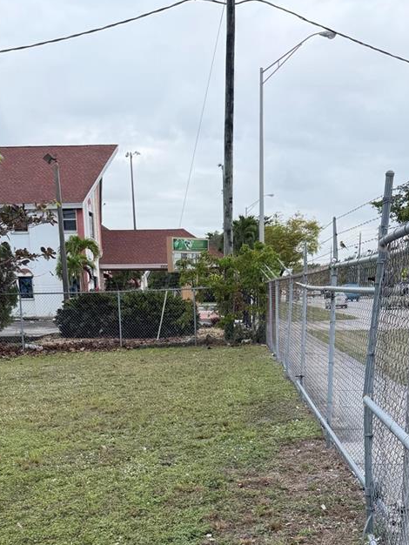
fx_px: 724
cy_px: 484
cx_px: 225
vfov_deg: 38.6
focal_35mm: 46
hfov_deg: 31.5
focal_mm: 6.76
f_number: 1.78
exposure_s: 1/1493
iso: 100
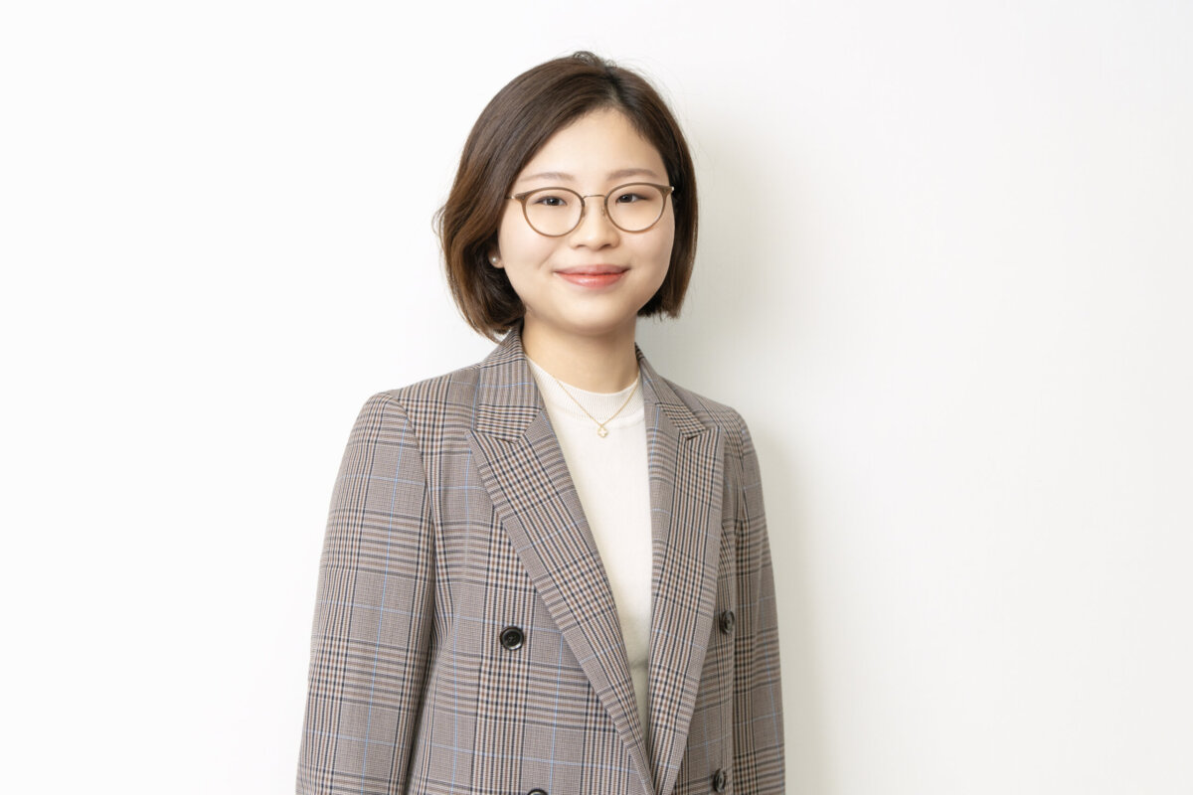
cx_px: 596
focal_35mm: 52
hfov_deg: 37.9
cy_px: 398
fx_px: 1740
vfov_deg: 25.8
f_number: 4
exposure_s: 1/160
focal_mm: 35
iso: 400
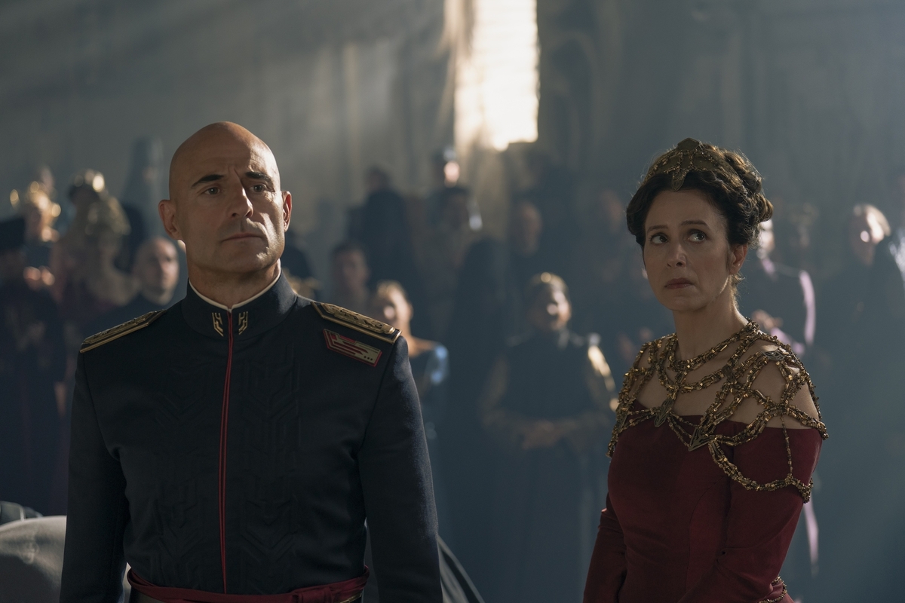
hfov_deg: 28.8
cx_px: 452
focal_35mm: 70
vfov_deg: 19.5
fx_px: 1760
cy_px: 302
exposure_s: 1/160
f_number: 2.8
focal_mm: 70
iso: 1000
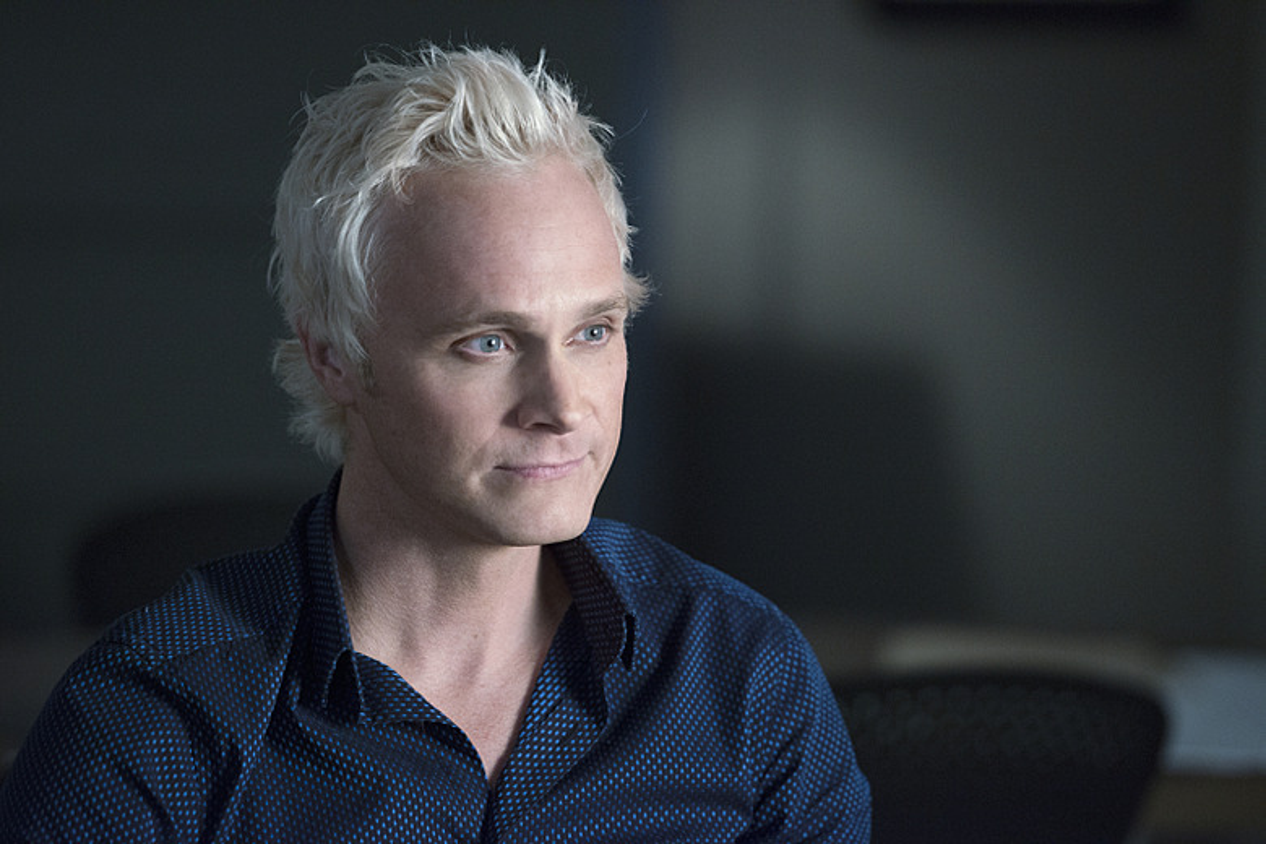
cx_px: 633
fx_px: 6505
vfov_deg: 7.4
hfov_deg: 11.1
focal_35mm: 185
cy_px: 422
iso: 2500
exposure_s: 1/100
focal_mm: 185
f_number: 2.8
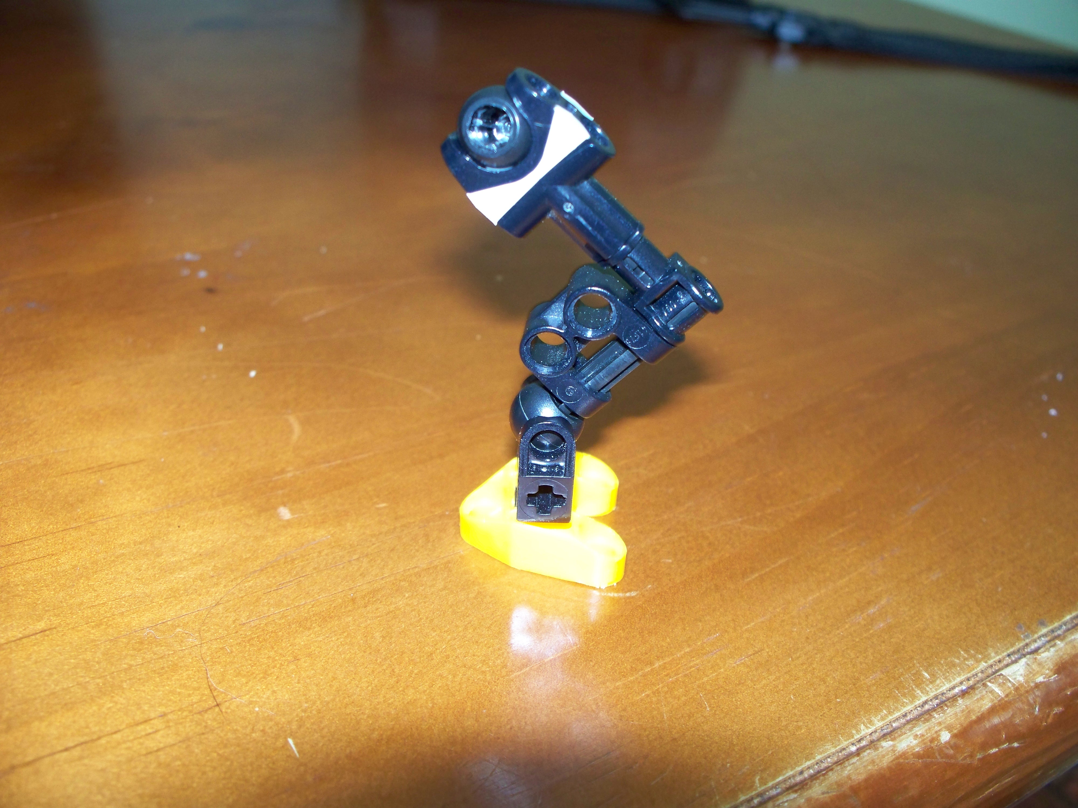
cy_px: 404
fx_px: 1121
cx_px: 539
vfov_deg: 39.7
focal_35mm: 36
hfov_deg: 51.4
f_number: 2.8
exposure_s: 1/30
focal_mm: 7.54
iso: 200
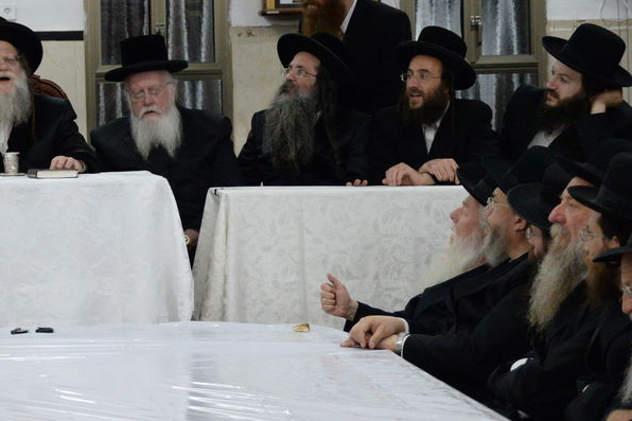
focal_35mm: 141
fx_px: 2475
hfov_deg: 14.4
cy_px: 140
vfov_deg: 9.7
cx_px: 48
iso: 4000
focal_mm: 60
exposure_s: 1/500
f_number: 5
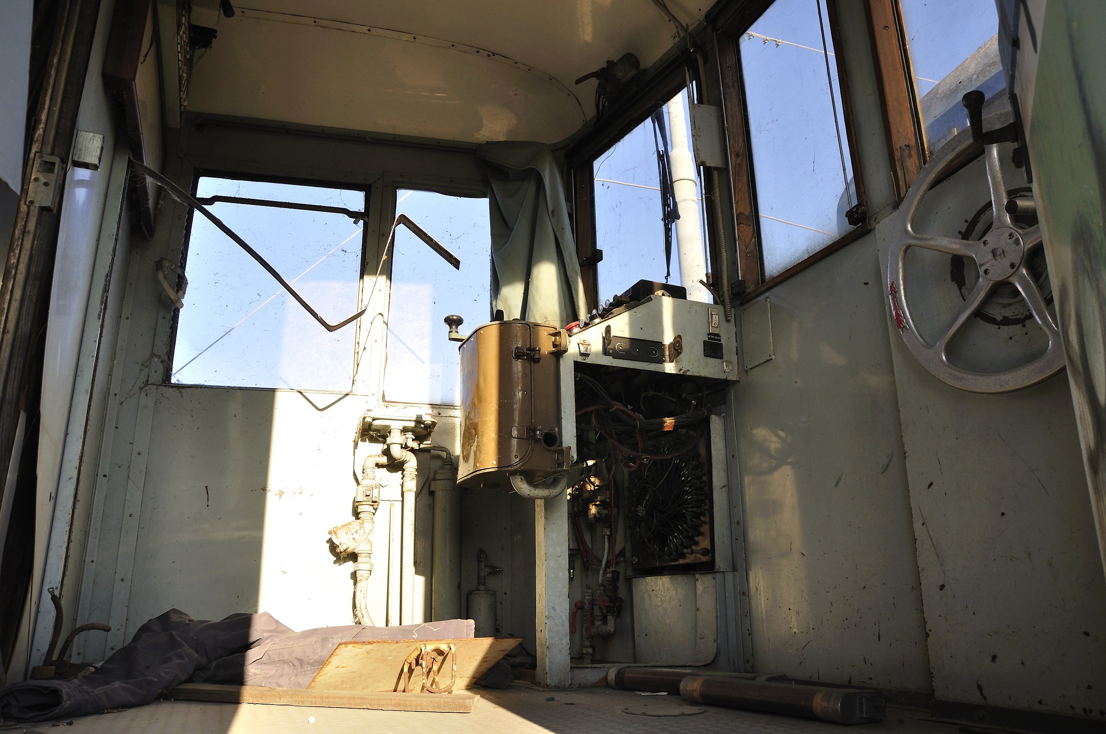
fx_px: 782
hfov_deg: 70.5
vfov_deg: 50.3
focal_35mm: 26
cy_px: 367
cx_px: 553
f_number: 9
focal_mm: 17
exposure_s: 1/100
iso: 200
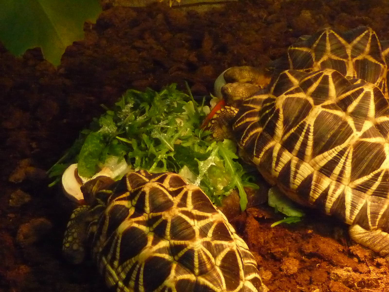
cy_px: 146
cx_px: 194
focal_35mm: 112
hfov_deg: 17.6
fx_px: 1259
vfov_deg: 13.2
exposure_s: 1/40
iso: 800
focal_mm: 11.3
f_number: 4.5
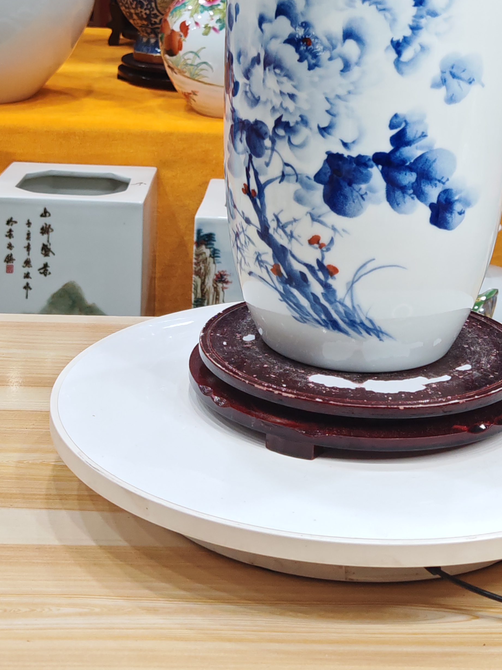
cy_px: 179
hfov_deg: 21.9
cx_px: 284
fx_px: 1295
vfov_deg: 28.6
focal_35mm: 67
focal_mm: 6.67
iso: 160
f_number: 1.9
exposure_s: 1/50
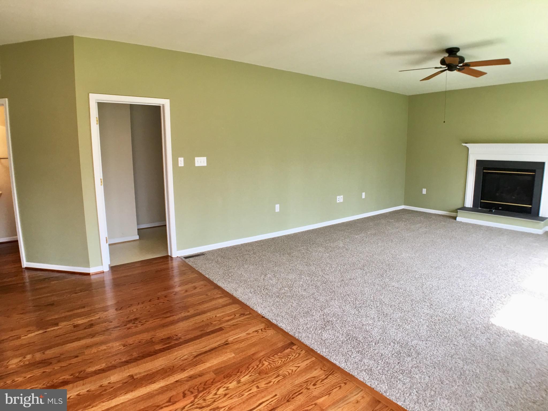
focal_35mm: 29
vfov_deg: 48.2
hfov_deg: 61.7
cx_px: 274
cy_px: 206
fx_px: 459
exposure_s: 1/40
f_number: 2.2
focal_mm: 4.15
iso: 25
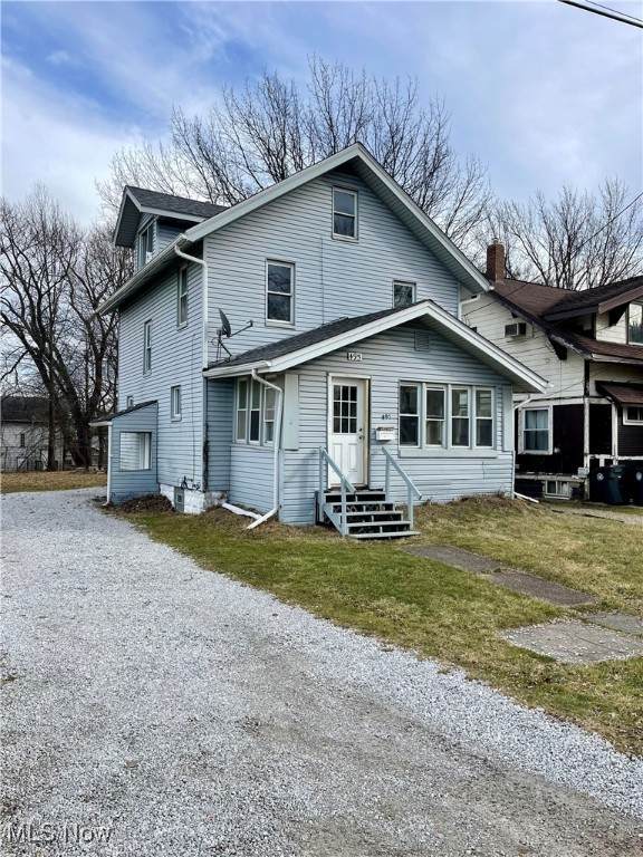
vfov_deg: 69.4
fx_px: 619
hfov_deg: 54.9
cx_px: 322
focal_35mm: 25
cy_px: 428
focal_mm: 5.1
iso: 32
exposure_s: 1/2012
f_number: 1.6
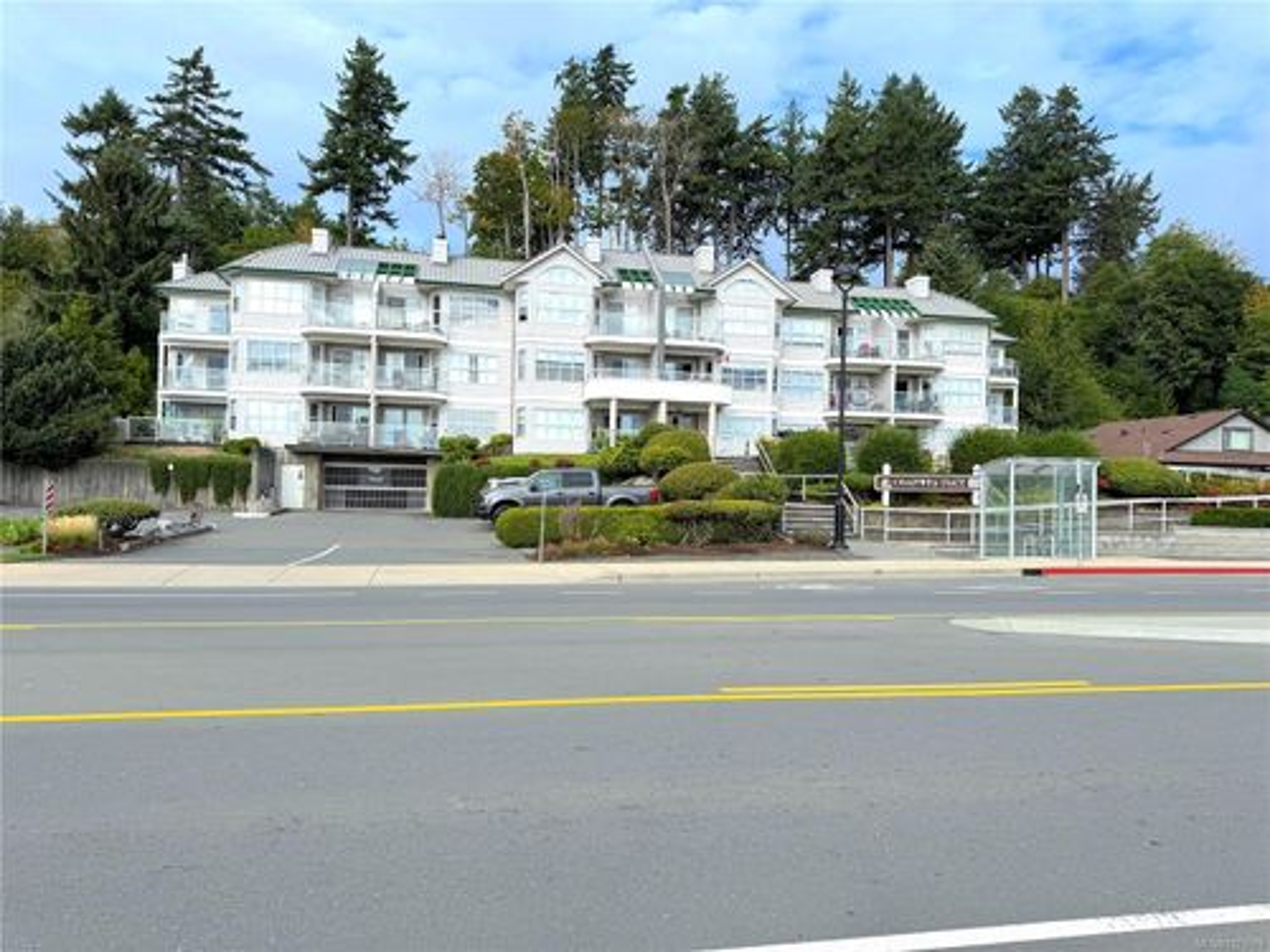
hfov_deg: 71.6
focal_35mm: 24
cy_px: 476
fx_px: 881
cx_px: 635
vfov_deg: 56.8
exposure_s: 1/3413
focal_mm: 6.76
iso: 80
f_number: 1.78
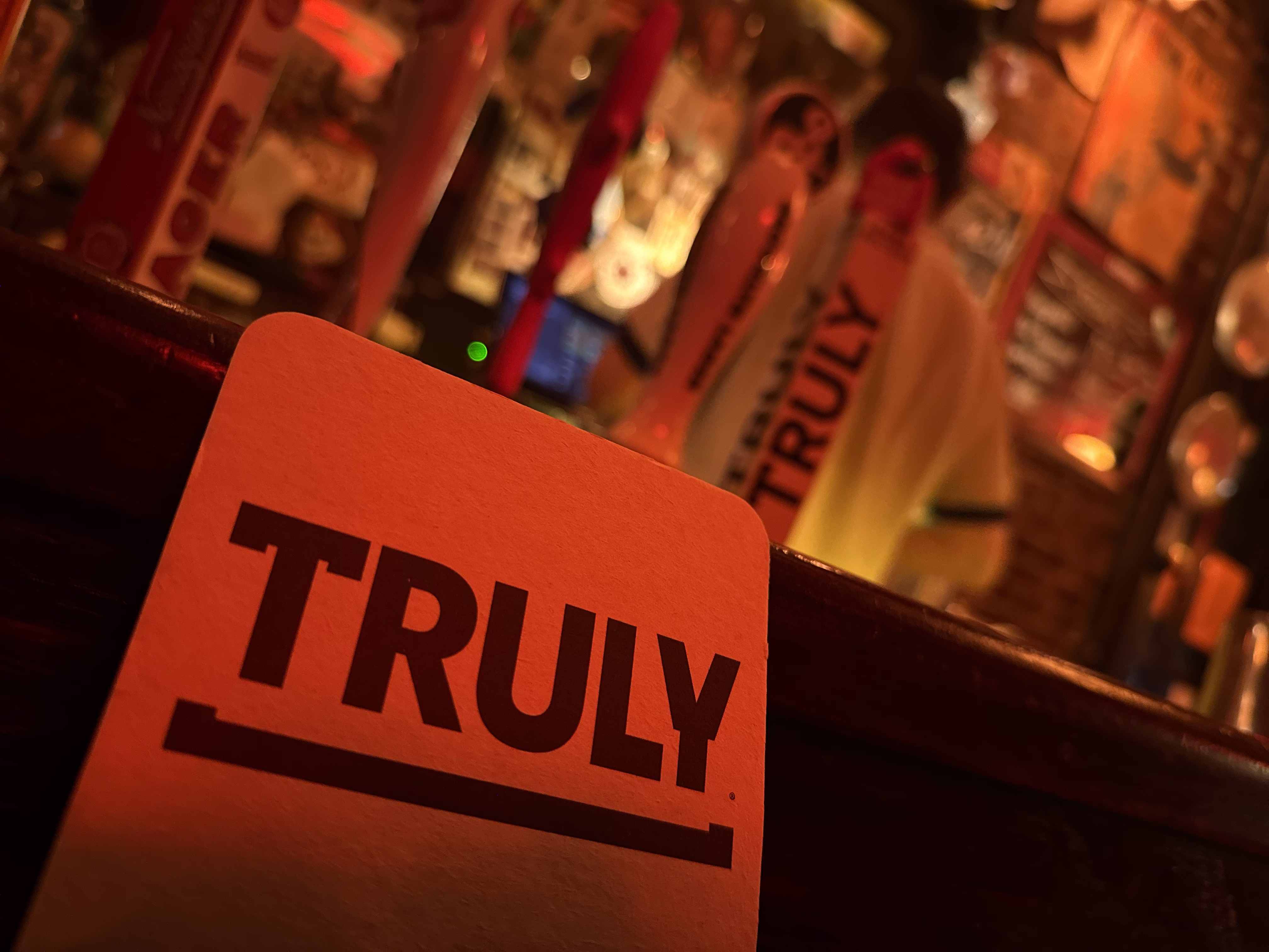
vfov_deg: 56.8
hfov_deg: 71.6
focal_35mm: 24
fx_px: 880
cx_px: 634
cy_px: 476
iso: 2500
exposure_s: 1/15
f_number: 1.78
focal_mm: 6.86
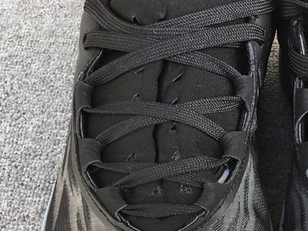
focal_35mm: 66
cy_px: 233
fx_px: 587
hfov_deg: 28.1
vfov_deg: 21.4
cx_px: 288
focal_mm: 3.3
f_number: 2.4
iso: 32
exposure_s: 1/100
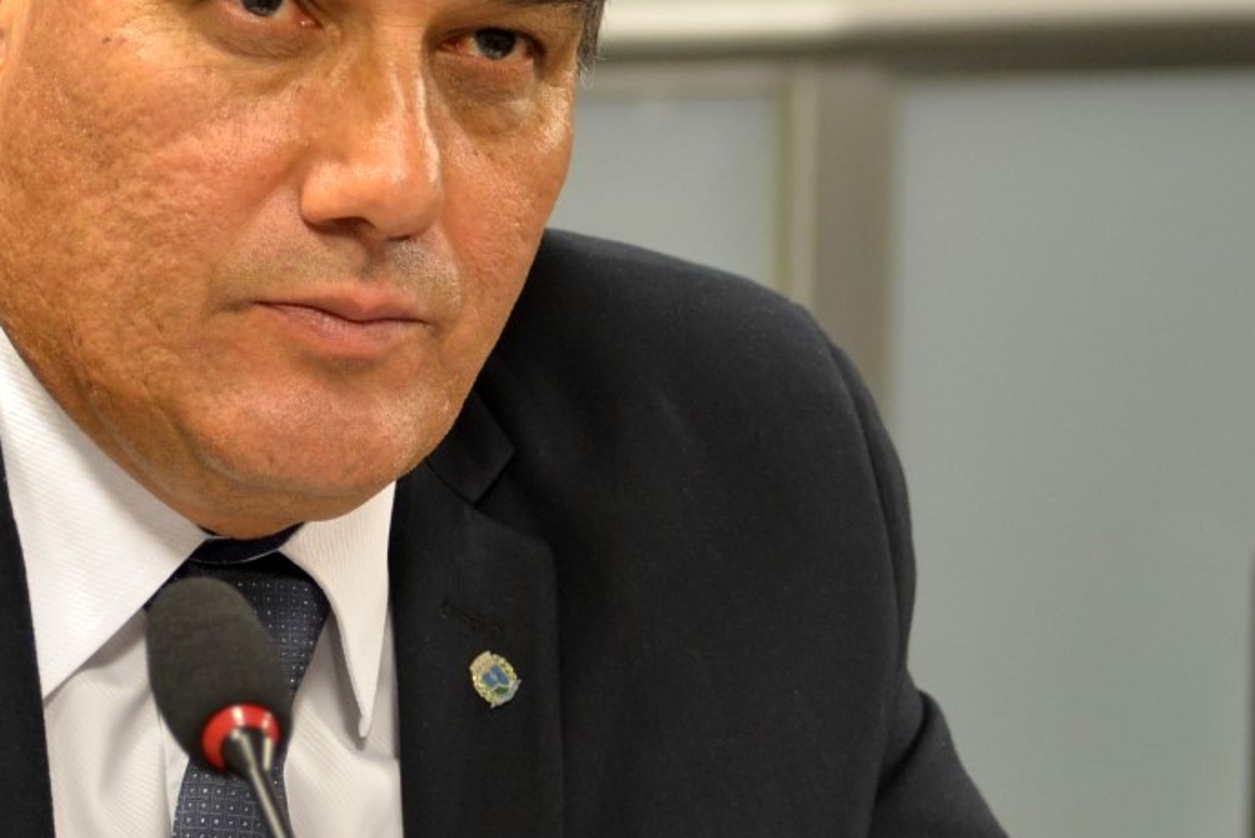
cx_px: 202
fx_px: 8581
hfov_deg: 8.3
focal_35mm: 246
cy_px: 480
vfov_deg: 5.6
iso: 800
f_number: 4.5
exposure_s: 1/50
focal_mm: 70
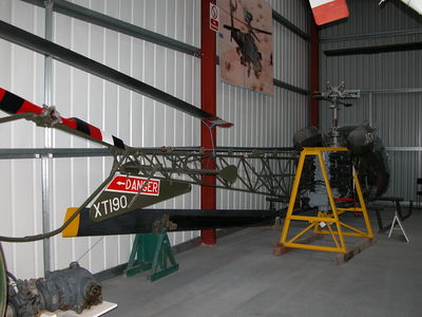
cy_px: 158
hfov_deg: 52.6
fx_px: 427
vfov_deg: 40.7
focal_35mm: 35
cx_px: 211
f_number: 2.8
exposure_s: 1/60
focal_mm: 8.9
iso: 200
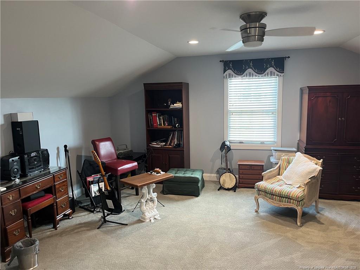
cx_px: 180
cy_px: 135
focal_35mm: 26
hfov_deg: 67.3
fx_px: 270
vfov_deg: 53.1
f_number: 1.6
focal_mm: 5.1
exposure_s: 1/60
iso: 200
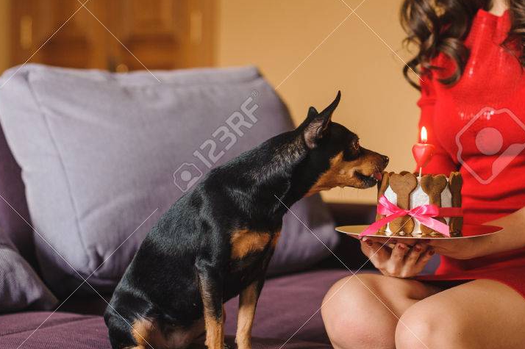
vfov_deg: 15.0
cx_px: 353
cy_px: 115
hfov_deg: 22.3
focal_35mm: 91
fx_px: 1326
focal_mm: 50
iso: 400
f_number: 2.2
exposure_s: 1/160
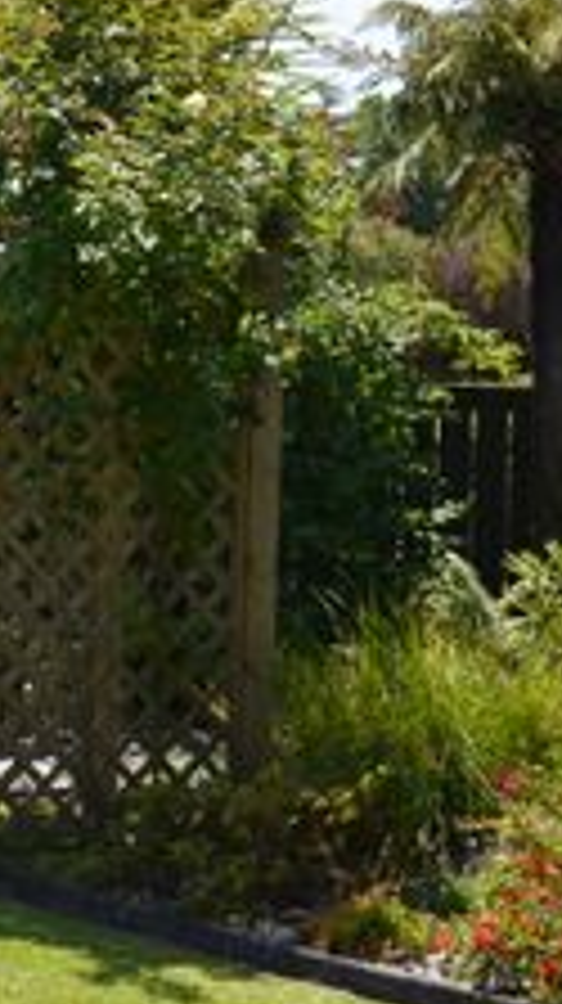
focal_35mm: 126
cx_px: 117
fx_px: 3347
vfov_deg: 17.0
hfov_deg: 9.6
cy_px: 525
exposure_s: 1/200
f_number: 7.1
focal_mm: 38
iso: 100
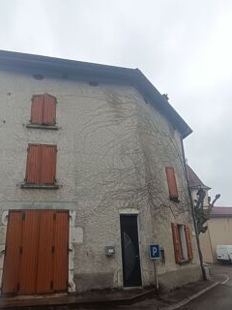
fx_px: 179
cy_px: 191
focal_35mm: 20
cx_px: 99
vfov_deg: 80.4
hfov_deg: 65.6
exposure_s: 1/534
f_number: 2.2
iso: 59
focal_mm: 1.65
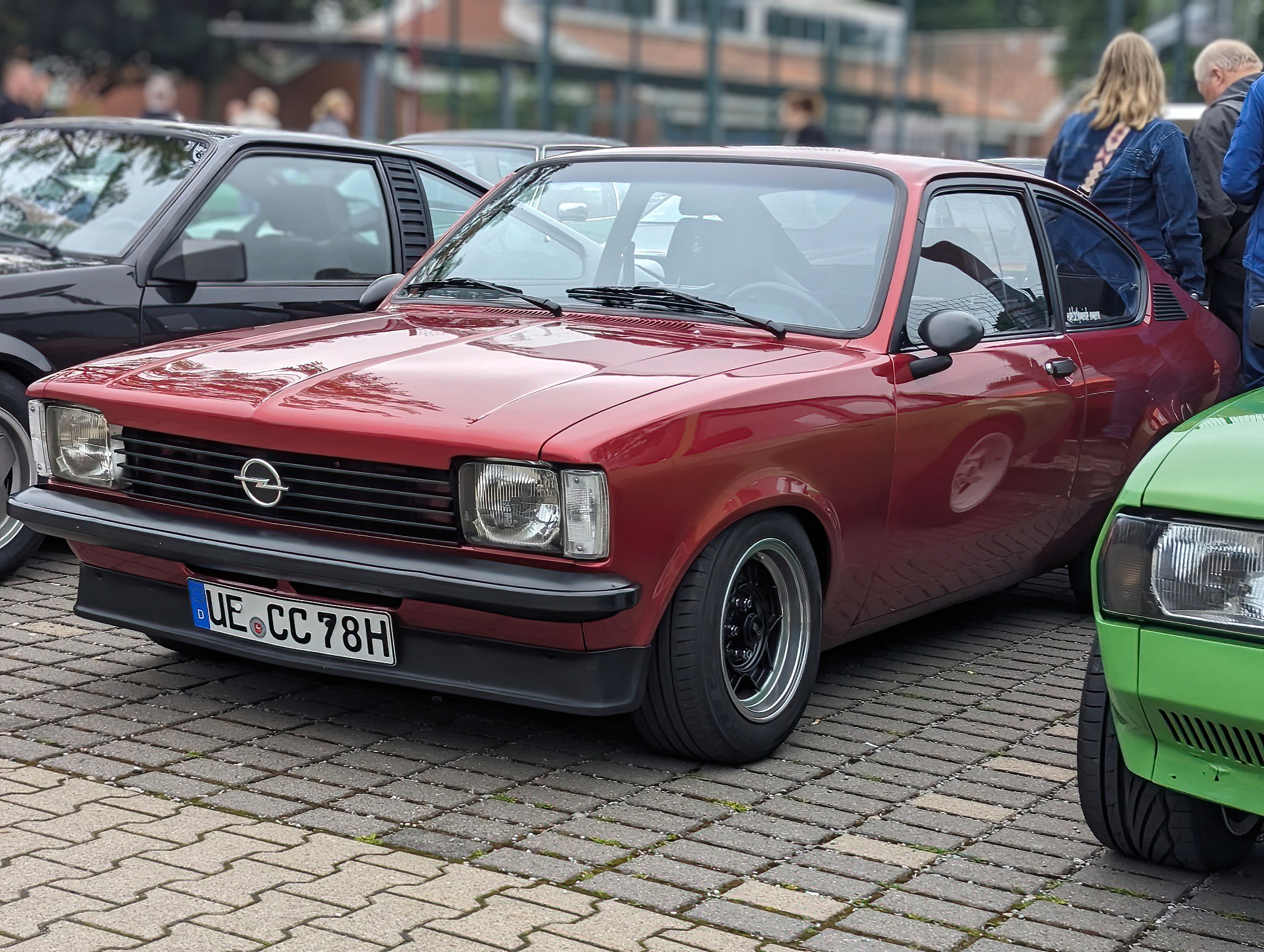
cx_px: 632
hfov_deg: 39.6
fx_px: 1755
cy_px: 476
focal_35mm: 48
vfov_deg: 30.3
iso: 46
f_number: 1.85
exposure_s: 1/380
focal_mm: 6.81
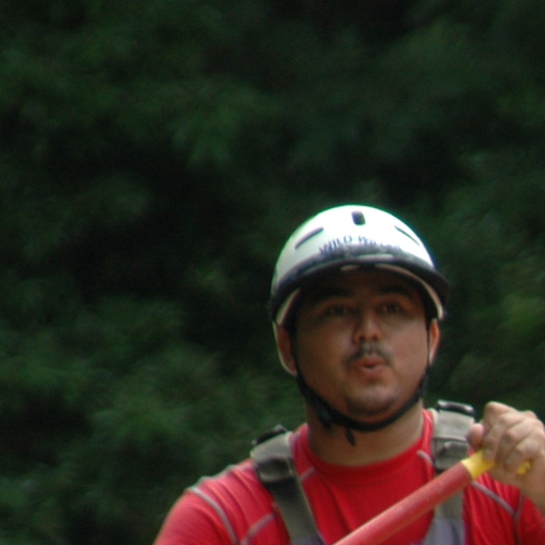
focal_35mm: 1154
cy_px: 689
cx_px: 975
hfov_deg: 1.5
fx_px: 20556
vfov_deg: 1.5
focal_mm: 220
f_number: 6.3
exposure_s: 1/100
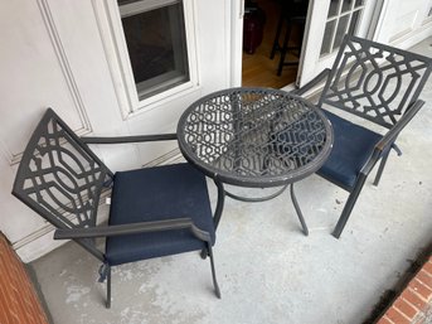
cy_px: 162
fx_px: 324
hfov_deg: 67.3
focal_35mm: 26
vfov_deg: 53.0
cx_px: 216
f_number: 1.6
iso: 32
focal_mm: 4.2
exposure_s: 1/274
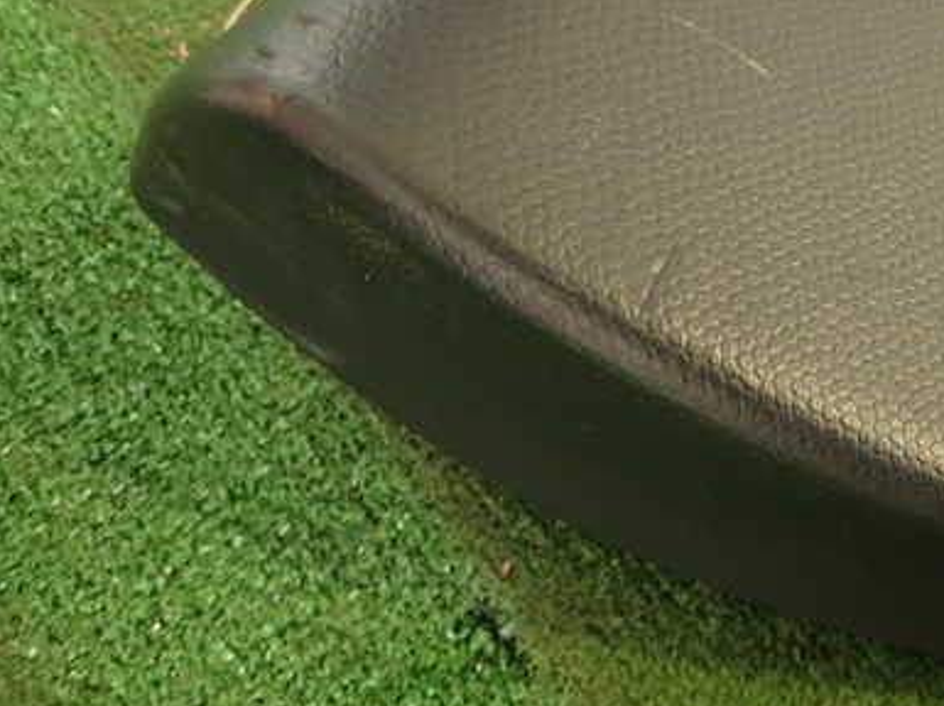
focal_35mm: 39
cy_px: 306
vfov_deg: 36.7
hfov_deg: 45.9
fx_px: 1063
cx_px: 728
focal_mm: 4.5
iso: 320
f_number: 2
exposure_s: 1/30
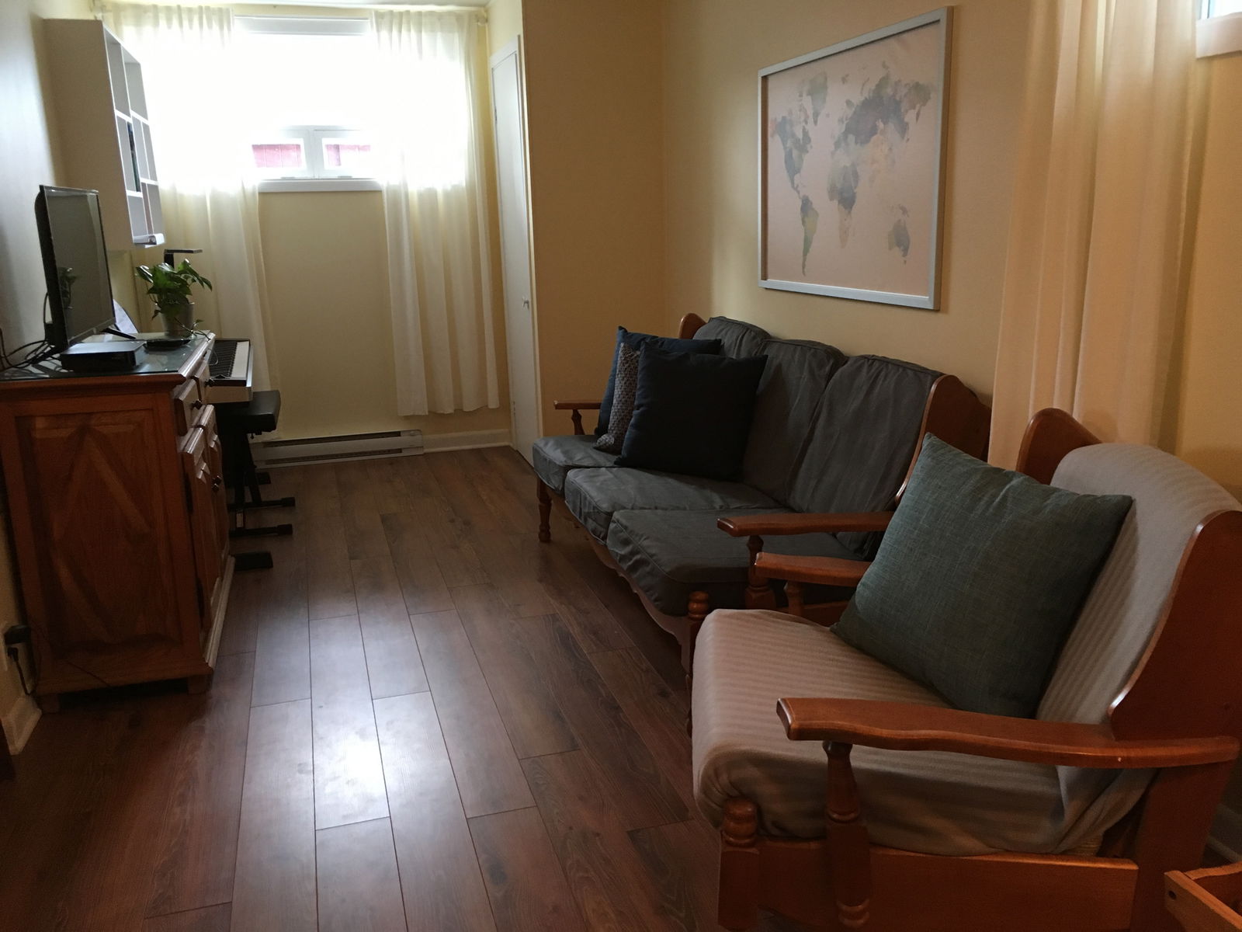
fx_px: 1041
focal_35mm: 29
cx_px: 621
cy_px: 466
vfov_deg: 48.2
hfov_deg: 61.7
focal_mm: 4.15
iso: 125
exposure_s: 1/30
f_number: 2.2
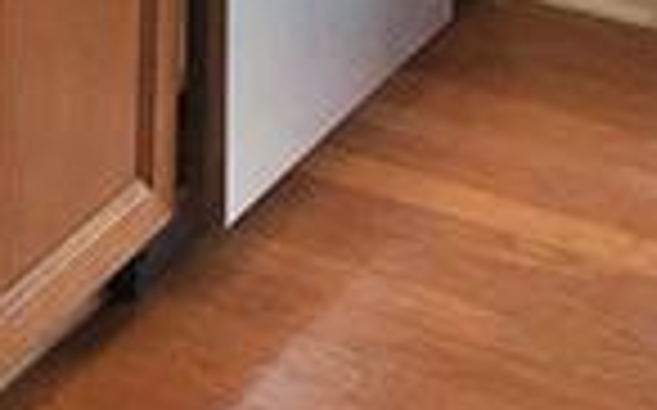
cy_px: -590
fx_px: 2898
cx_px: -117
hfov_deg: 12.6
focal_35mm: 162
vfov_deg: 7.5
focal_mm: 4.15
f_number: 2.2
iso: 32
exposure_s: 1/63
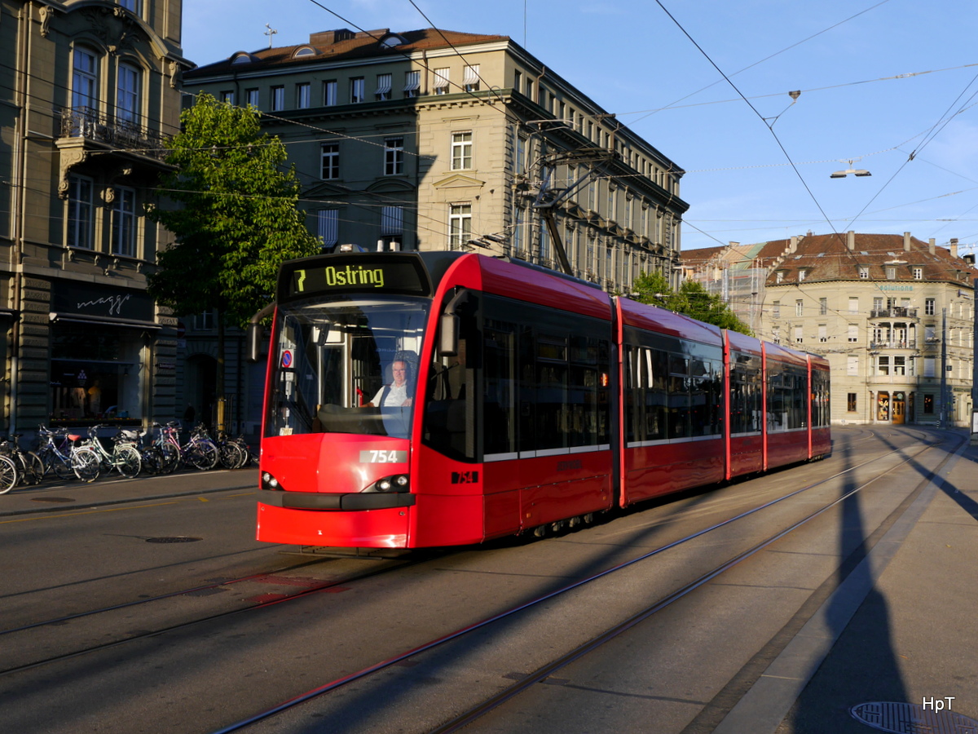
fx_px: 1130
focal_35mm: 40
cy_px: 367
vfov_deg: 36.0
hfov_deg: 46.8
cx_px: 489
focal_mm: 20
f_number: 6.3
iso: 160
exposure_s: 1/250
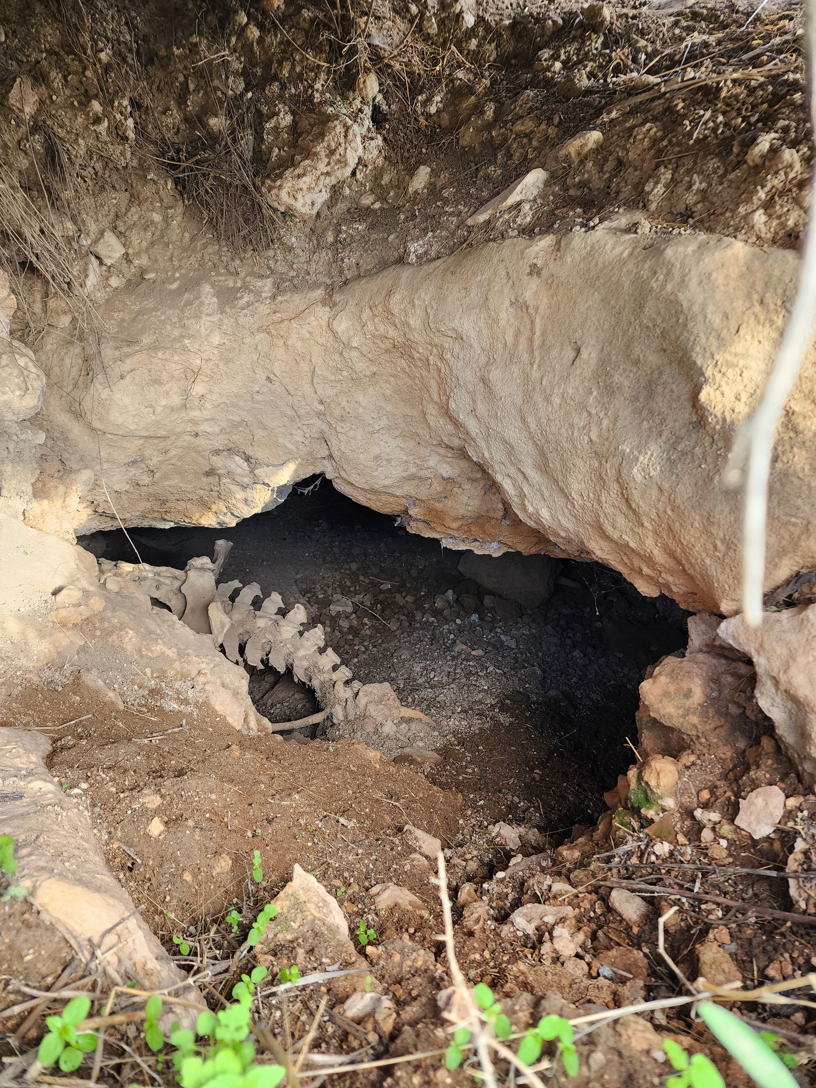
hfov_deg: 58.9
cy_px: 544
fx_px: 723
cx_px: 408
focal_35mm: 23
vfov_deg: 73.9
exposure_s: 1/180
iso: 125
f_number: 1.8
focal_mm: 6.4
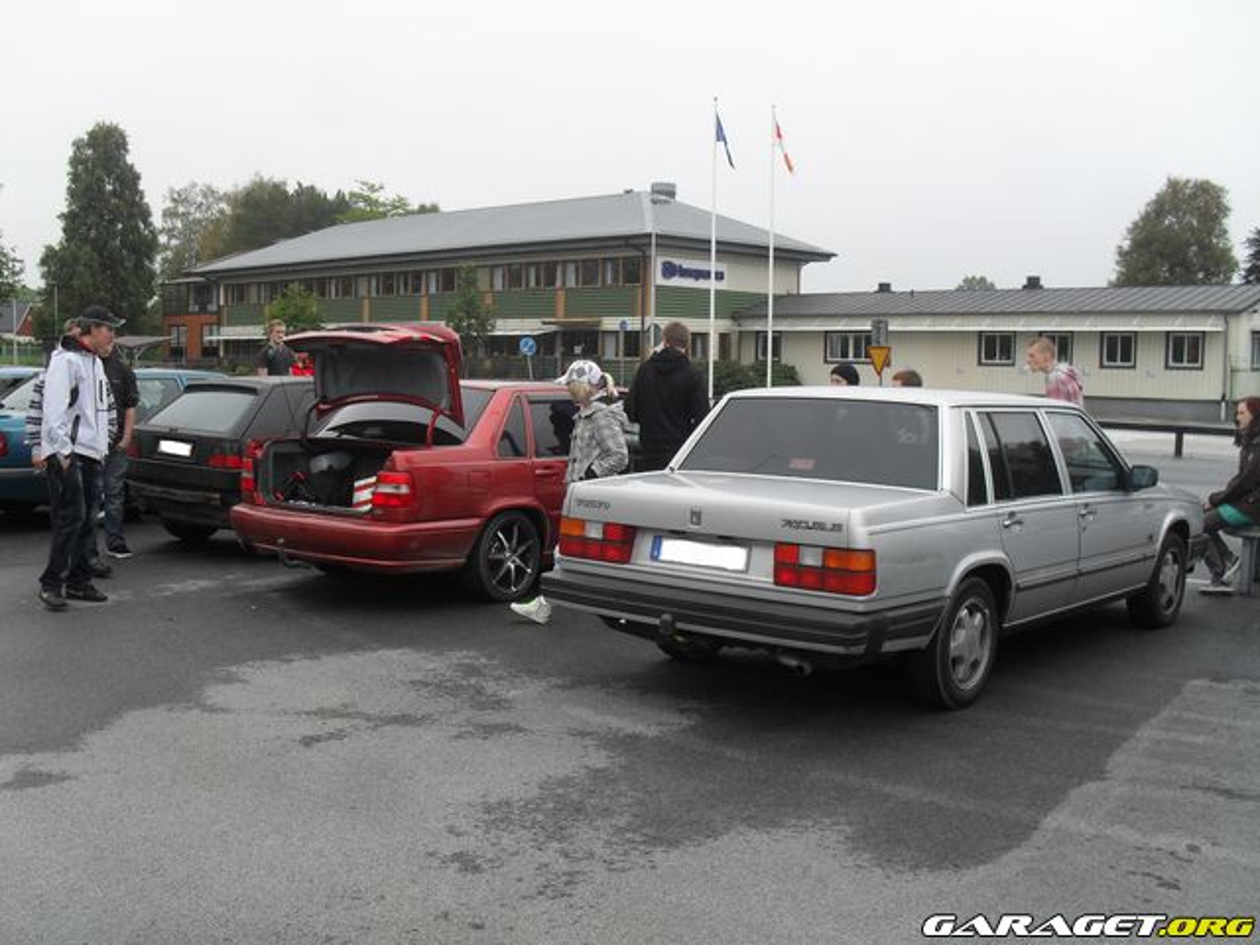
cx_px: 630
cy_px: 472
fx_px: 1274
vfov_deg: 40.7
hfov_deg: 52.6
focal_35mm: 35
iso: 100
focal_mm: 6.3
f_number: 3.2
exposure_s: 1/250
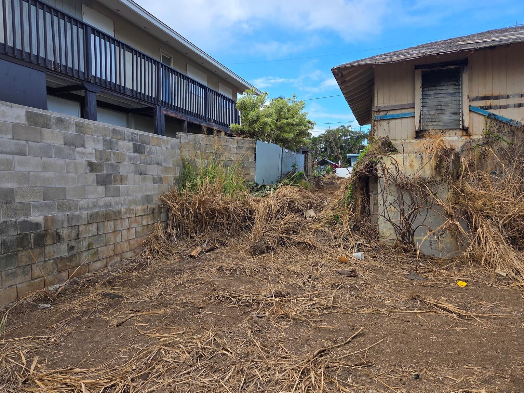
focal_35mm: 24
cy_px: 195
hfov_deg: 71.6
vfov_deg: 56.8
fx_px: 363
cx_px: 252
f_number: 1.8
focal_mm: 5.4
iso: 80
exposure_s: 1/1668
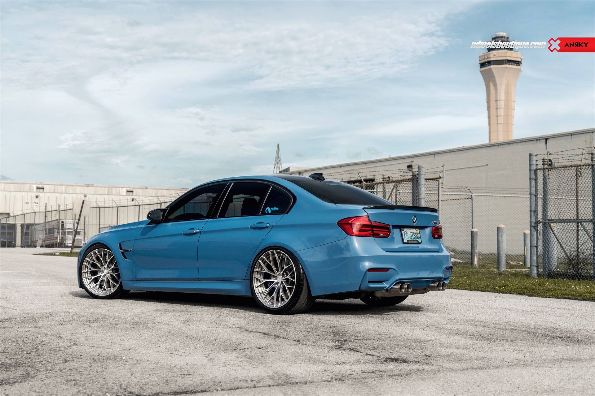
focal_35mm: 50
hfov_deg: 39.6
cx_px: 298
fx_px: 826
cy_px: 198
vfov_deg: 27.0
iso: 100
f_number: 5
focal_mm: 50
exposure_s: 1/250
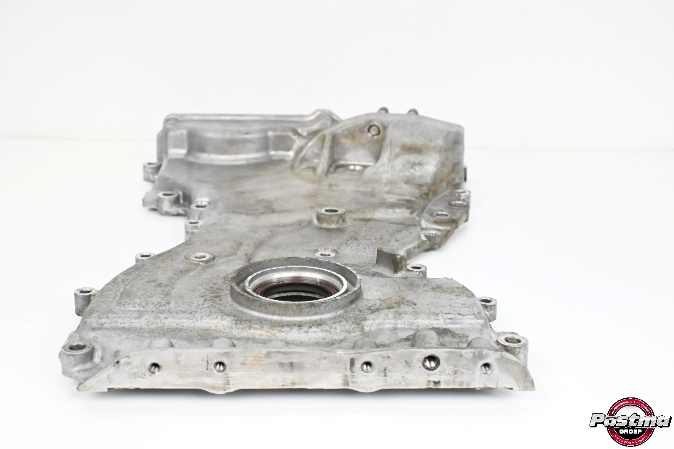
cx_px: 337
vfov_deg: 27.3
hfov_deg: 40.0
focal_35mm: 50
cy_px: 224
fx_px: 927
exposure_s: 1/1000
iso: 10000
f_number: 6.3
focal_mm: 33
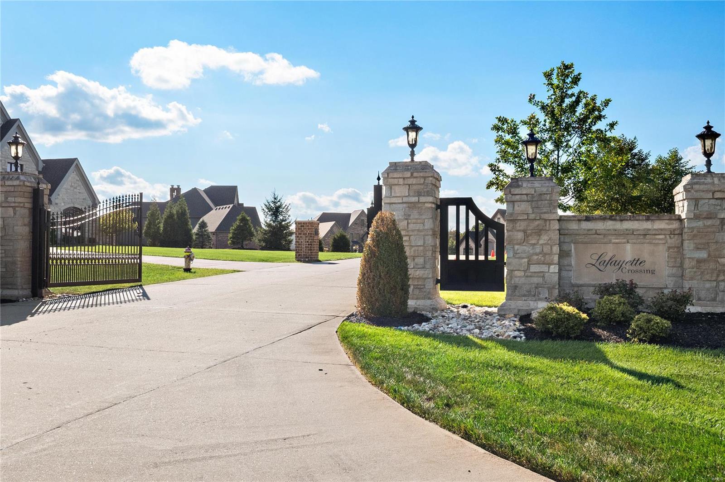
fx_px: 725
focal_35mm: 36
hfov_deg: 53.2
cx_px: 362
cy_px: 241
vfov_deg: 36.8
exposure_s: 1/800
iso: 400
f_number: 8
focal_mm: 18
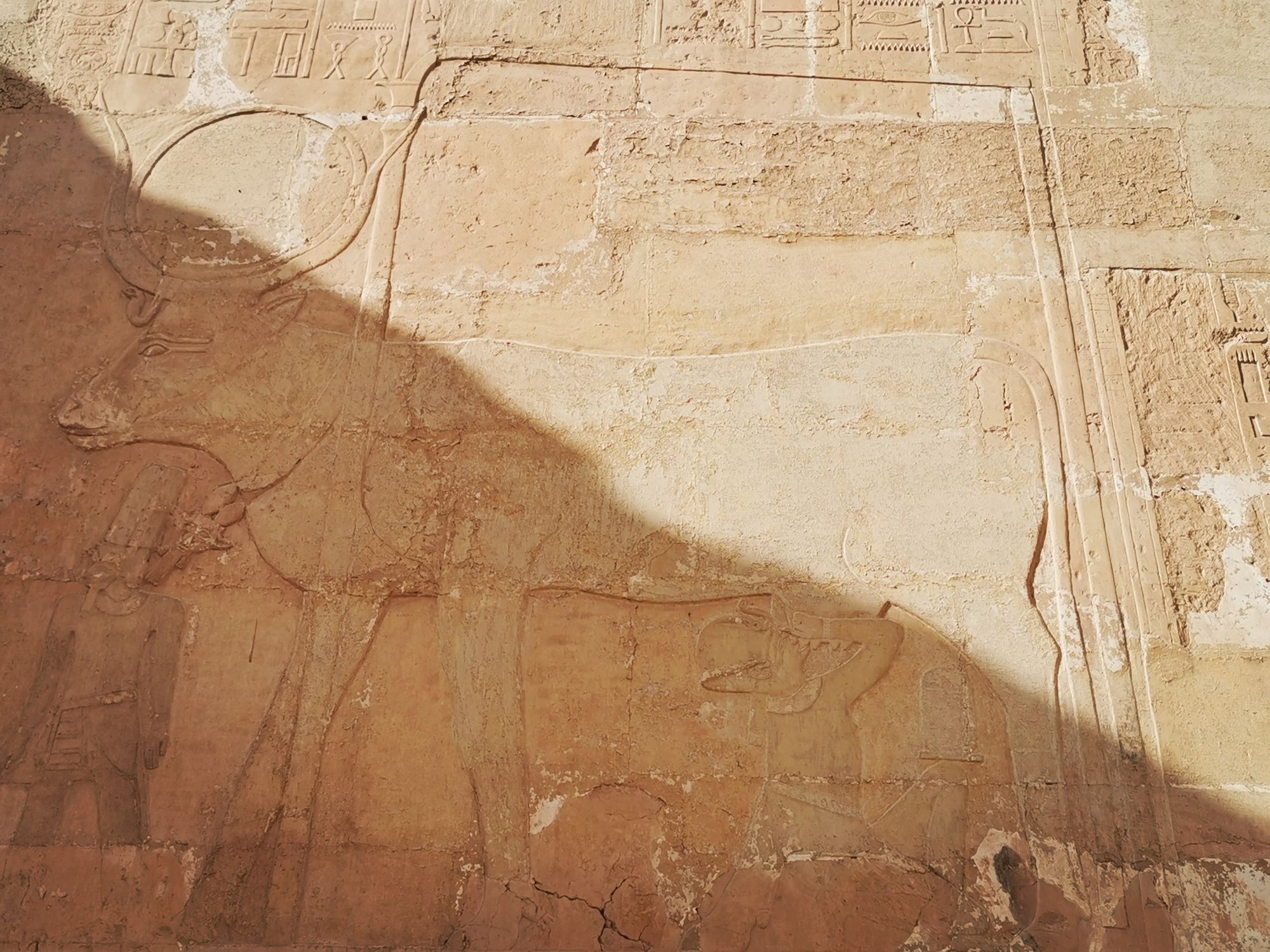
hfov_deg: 41.2
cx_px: 635
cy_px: 476
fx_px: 1688
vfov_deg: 31.5
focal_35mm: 46
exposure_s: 1/10000
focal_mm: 5.56
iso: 50
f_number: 1.6
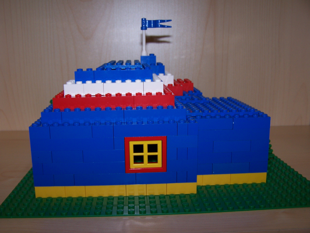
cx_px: 155
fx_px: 340
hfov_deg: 49.0
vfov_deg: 37.7
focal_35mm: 38
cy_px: 116
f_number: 2.8
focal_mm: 6.3
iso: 80
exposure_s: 1/60
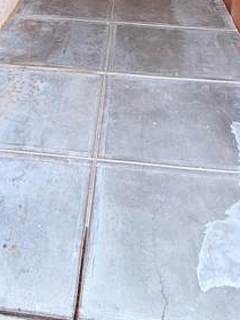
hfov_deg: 30.2
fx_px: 444
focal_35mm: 48
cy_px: -107
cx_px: 97
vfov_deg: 30.3
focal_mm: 2.22
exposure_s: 1/99
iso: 64
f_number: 2.2
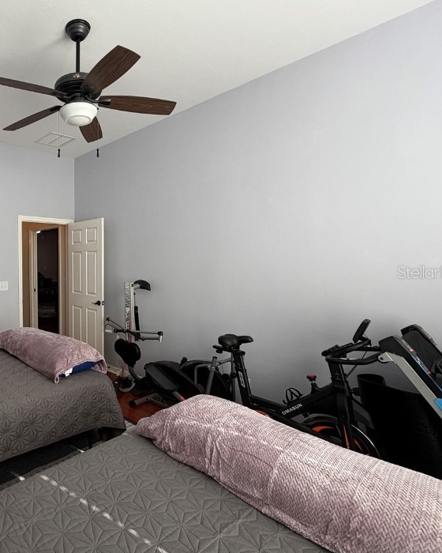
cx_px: 68
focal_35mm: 20
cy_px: 272
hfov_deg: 60.6
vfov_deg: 80.4
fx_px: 327
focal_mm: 2.22
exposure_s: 1/121
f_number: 2.2
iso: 80
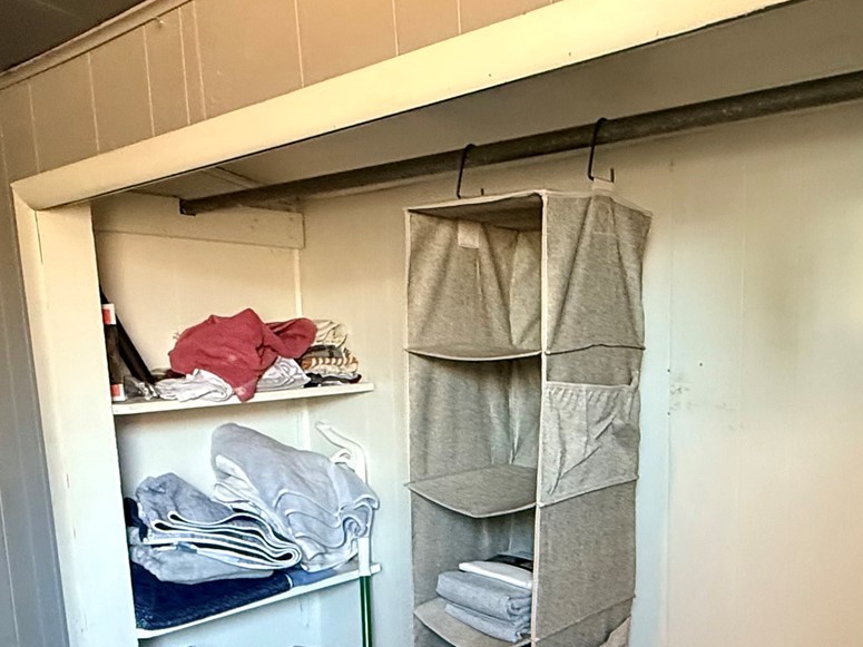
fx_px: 922
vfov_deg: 37.6
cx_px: 543
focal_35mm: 37
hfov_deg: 49.6
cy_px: 491
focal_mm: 2.22
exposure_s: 1/60
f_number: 2.2
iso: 640
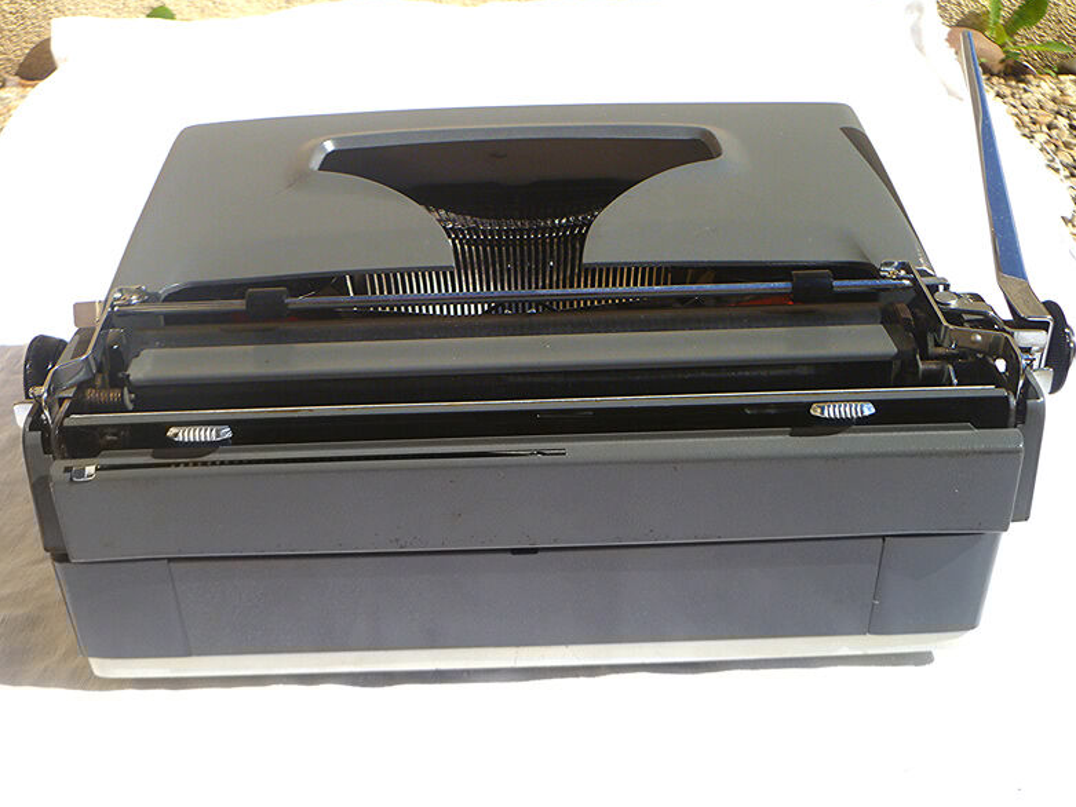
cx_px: 540
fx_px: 1306
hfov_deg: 44.8
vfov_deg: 34.4
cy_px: 409
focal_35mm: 42
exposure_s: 1/160
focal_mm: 7.4
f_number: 11
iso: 80
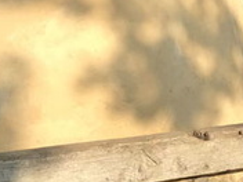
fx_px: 885
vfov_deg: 11.8
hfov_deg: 14.9
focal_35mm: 126
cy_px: 77
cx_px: 327
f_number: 1.8
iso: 20
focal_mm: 3.99
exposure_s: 1/689
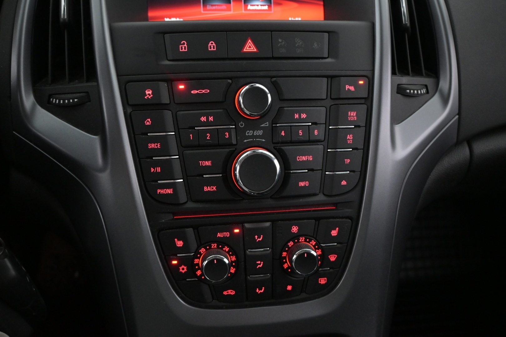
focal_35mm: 30
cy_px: 168
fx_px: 422
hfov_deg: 61.9
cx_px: 253
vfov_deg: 43.6
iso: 2500
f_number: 3.8
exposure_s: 1/50
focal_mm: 20
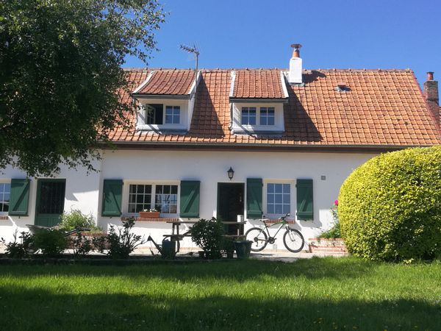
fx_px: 497
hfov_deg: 47.9
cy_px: 166
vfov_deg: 36.8
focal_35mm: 39
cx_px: 220
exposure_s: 1/673
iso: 50
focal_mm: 4.5
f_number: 2.2
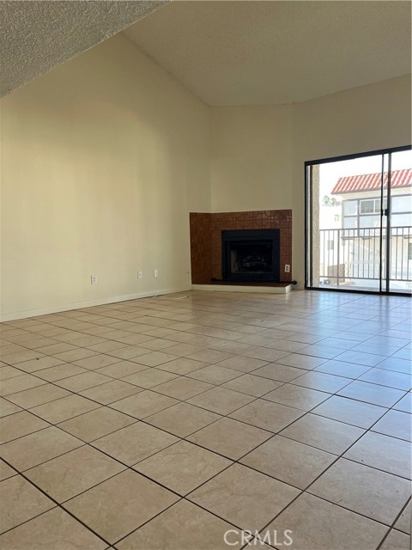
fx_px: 413
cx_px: 206
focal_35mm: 26
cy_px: 275
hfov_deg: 53.1
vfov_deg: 67.3
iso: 125
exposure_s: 1/121
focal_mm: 5.1
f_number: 1.6
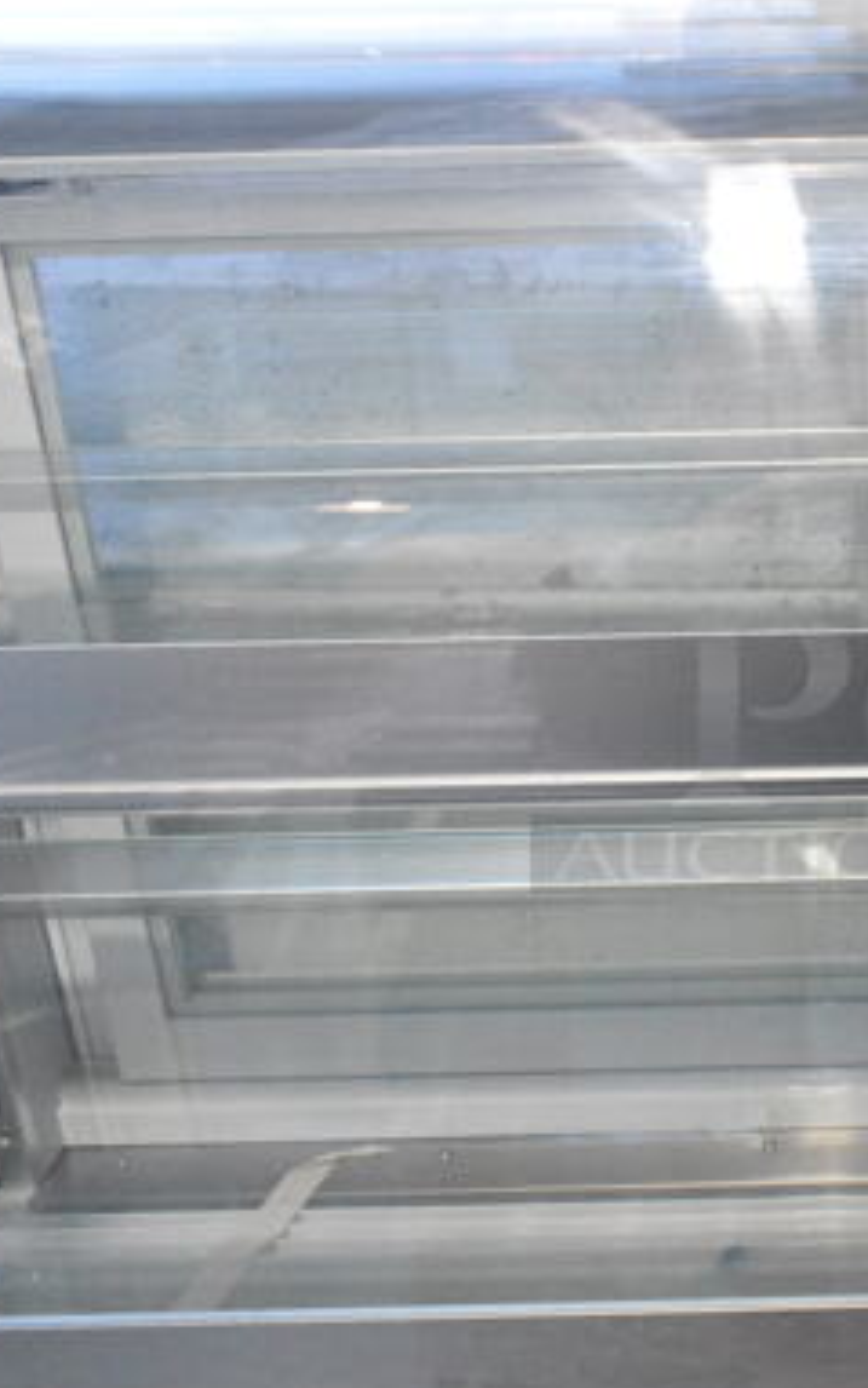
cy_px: 701
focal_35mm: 44
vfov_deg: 45.3
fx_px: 1664
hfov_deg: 27.0
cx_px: 937
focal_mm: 18
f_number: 8
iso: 6400
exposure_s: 1/250
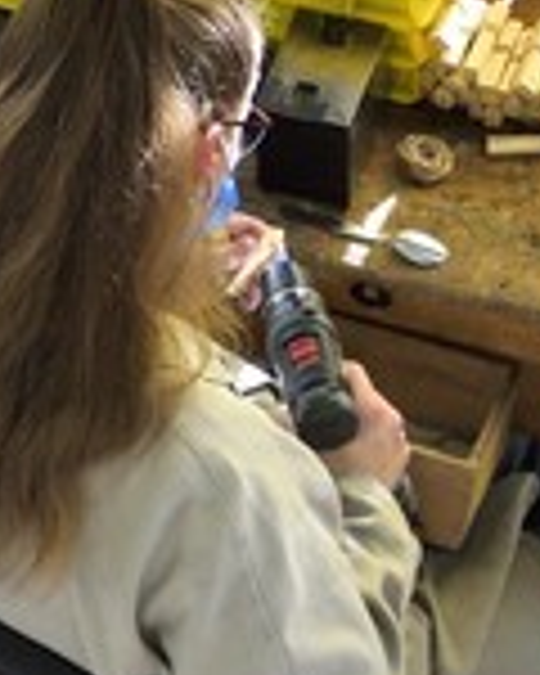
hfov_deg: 8.4
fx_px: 3676
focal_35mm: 184
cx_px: 400
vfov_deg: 10.4
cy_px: 76
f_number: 11
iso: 800
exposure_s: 1/100
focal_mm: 70
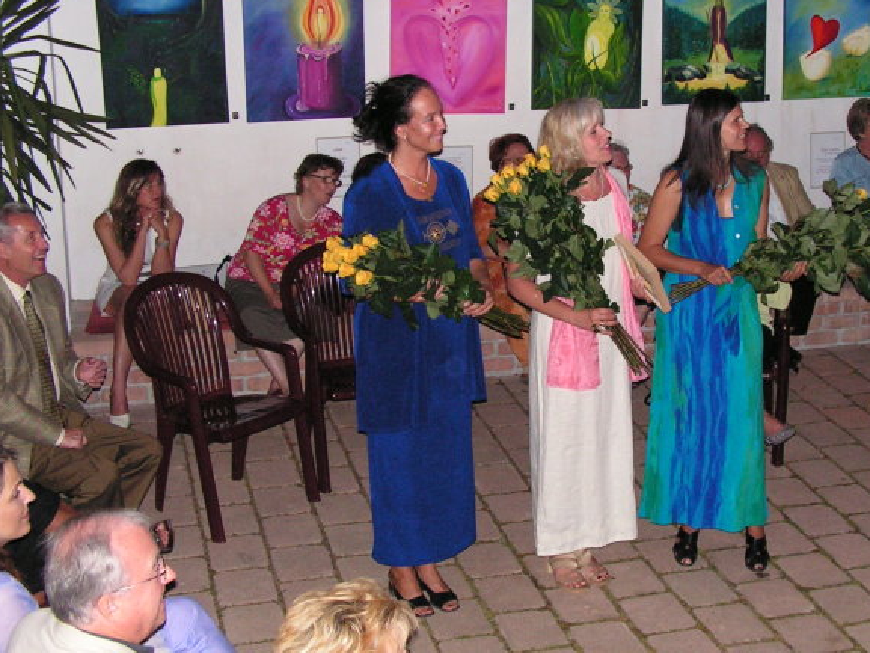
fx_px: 1533
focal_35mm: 61
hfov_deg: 31.5
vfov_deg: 24.0
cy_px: 321
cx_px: 571
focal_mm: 7.4
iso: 200
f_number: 3.2
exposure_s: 1/40
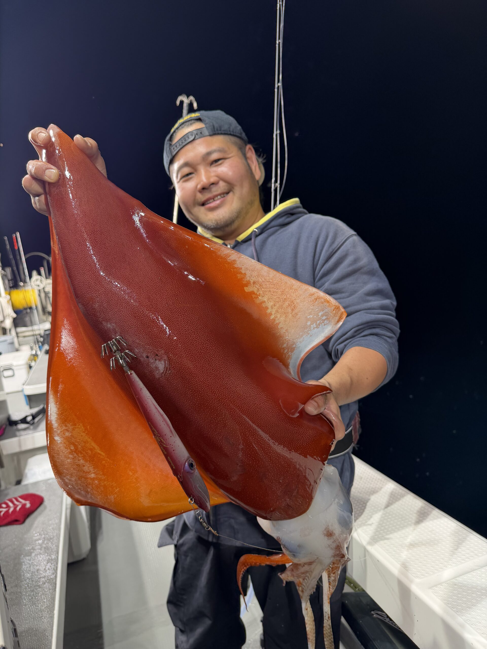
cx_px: 244
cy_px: 324
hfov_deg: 56.8
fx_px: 450
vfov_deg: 71.6
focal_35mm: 24
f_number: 1.78
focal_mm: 6.76
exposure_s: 1/236
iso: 80
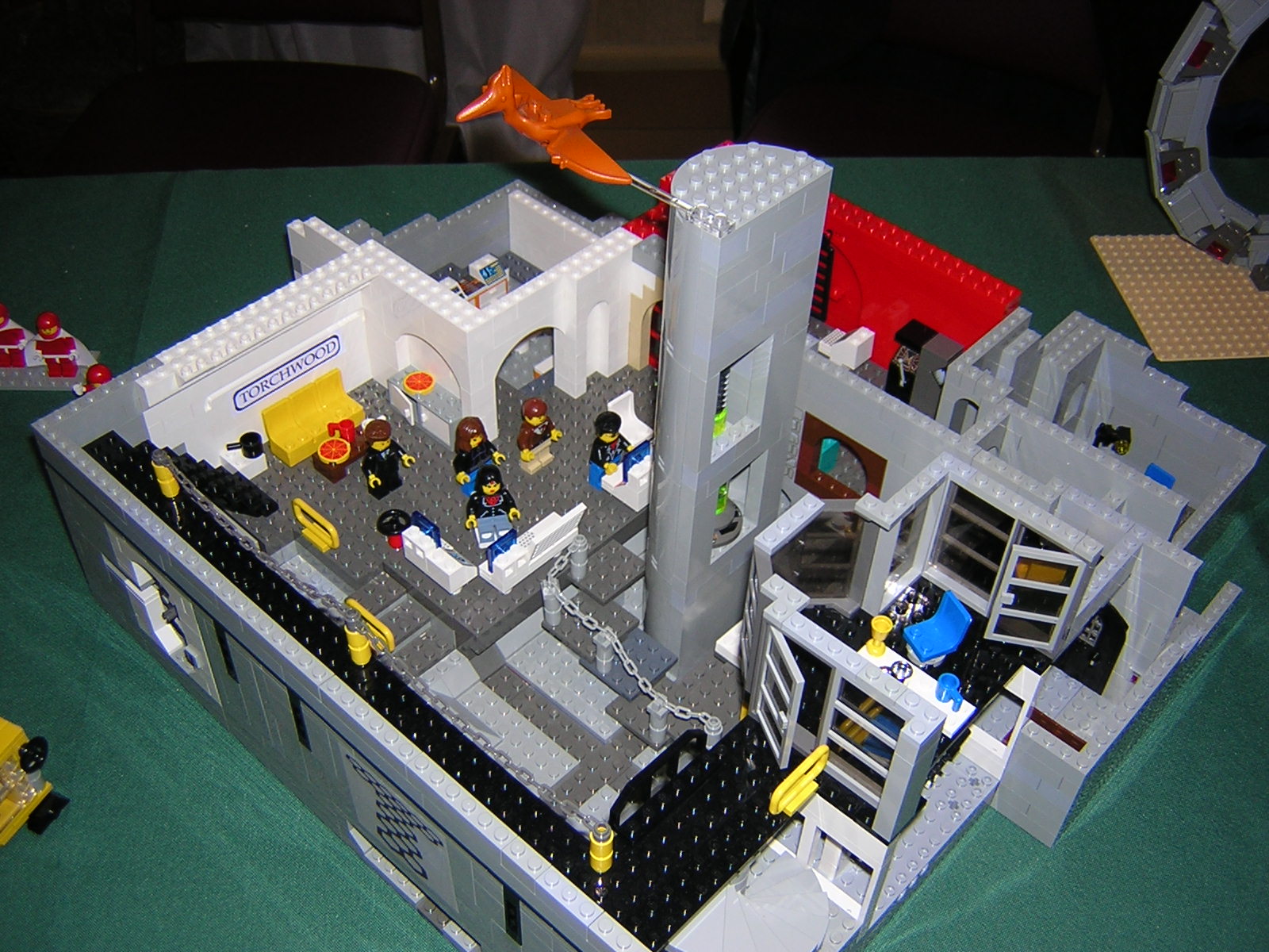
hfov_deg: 51.4
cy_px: 476
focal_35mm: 36
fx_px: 1320
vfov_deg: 39.7
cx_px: 634
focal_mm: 4.7
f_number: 2.6
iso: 100
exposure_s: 1/60.1
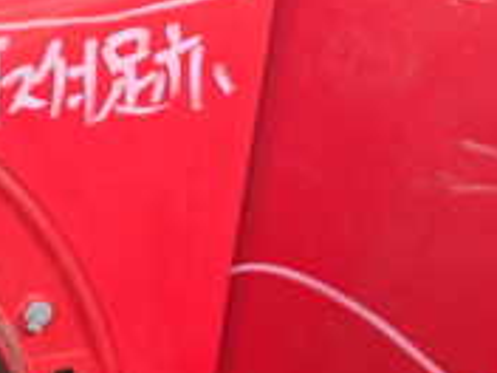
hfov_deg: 17.6
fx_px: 1464
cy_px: 170
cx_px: -209
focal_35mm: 102
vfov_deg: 14.5
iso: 320
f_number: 2.3
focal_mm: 5.4
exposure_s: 1/30
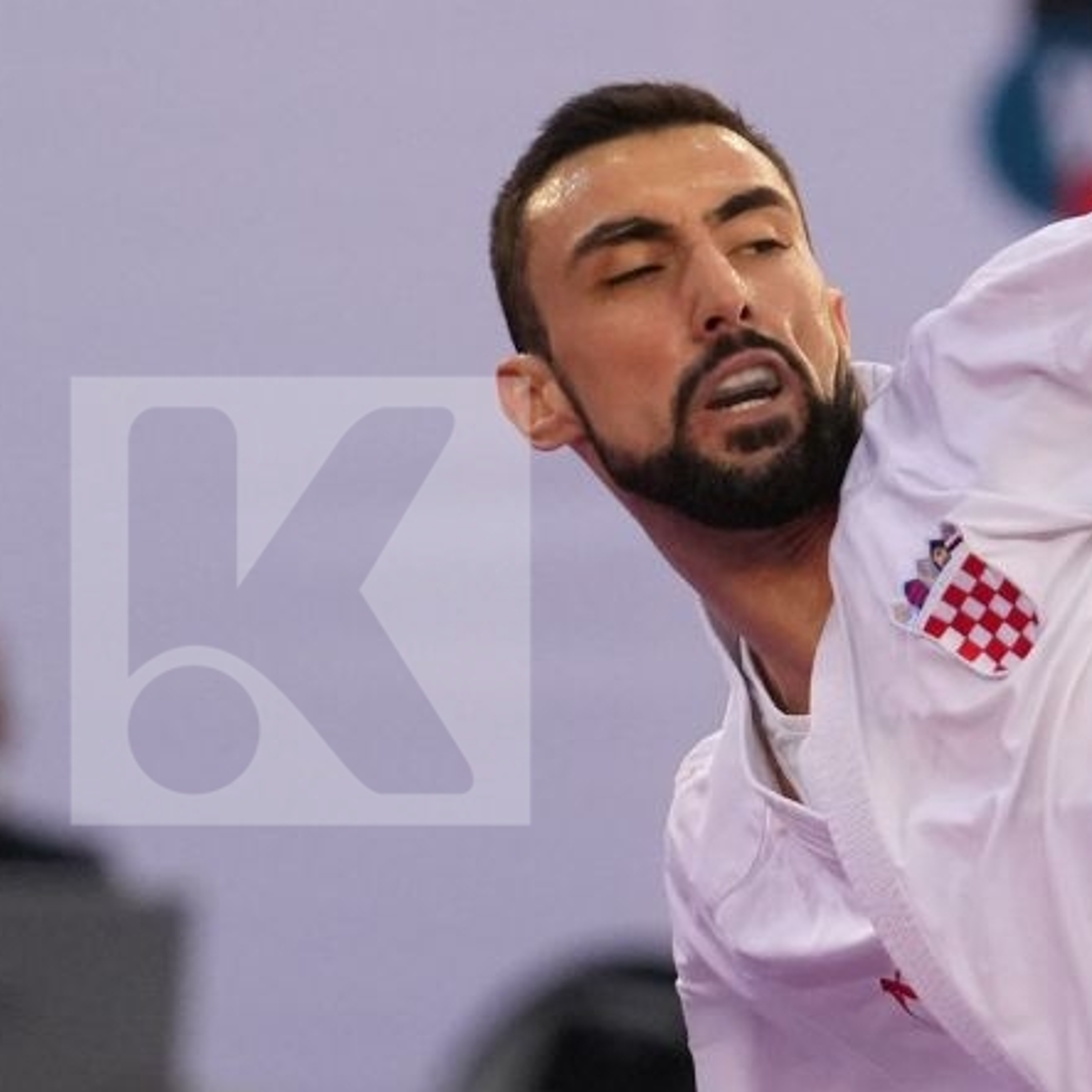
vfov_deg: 1.7
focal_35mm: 1035
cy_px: 601
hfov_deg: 1.7
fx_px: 36940
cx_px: 1136
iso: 2500
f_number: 2.8
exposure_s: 1/1000
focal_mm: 200
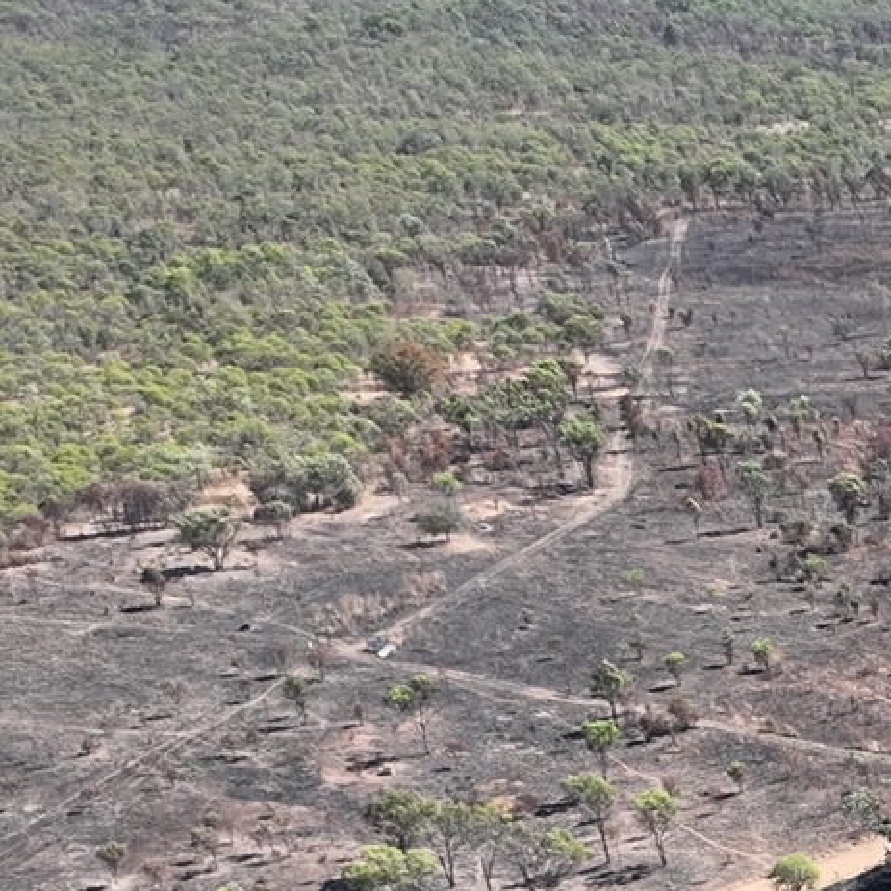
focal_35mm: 121
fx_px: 3524
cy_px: 1617
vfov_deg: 13.0
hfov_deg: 12.3
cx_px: 1921
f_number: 2.8
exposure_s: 1/1250
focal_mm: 12.29
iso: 200
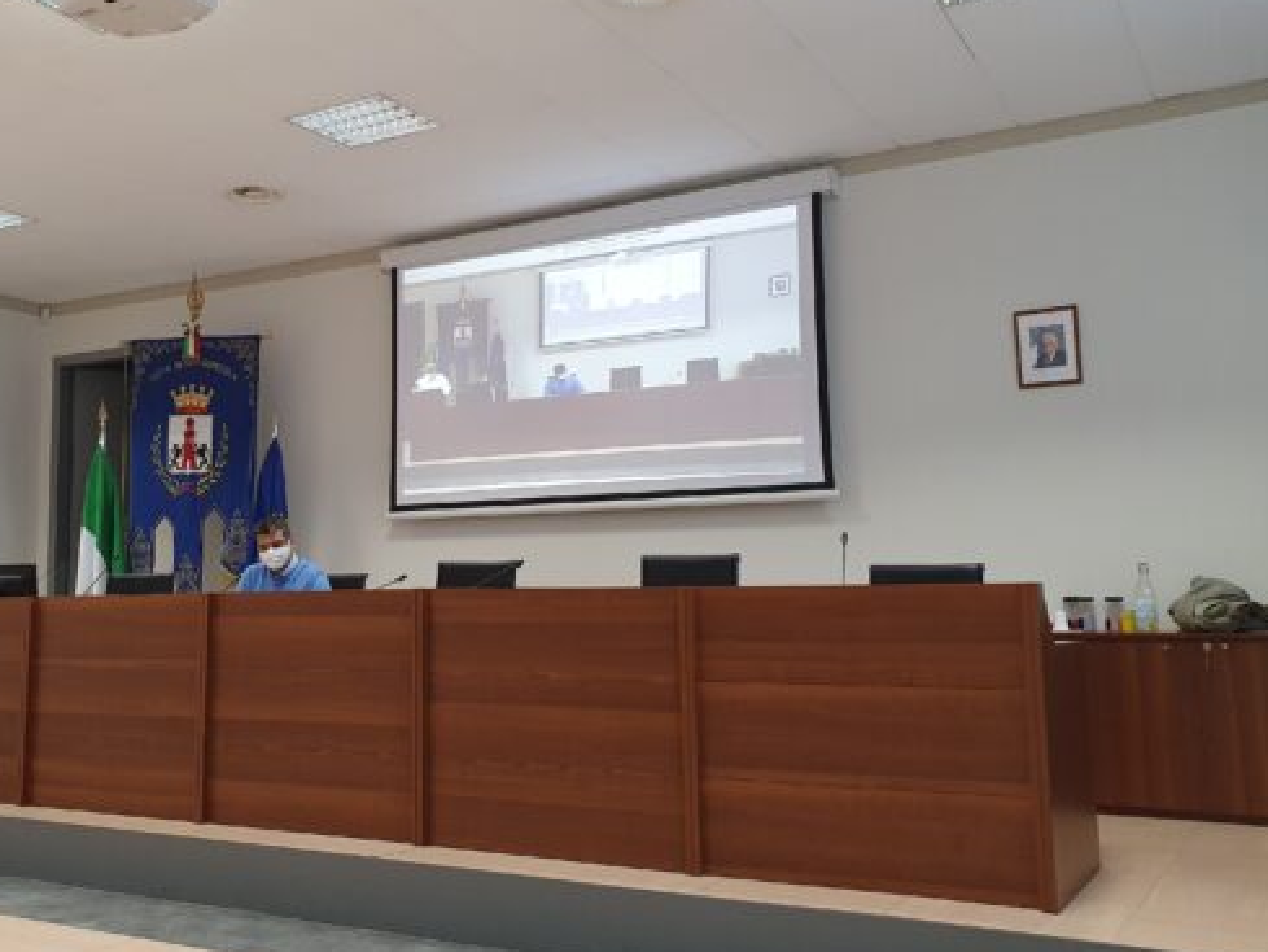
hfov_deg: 49.1
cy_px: 436
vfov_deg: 38.7
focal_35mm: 37
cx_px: 405
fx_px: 1356
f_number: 2.4
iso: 320
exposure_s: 1/100
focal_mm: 4.32
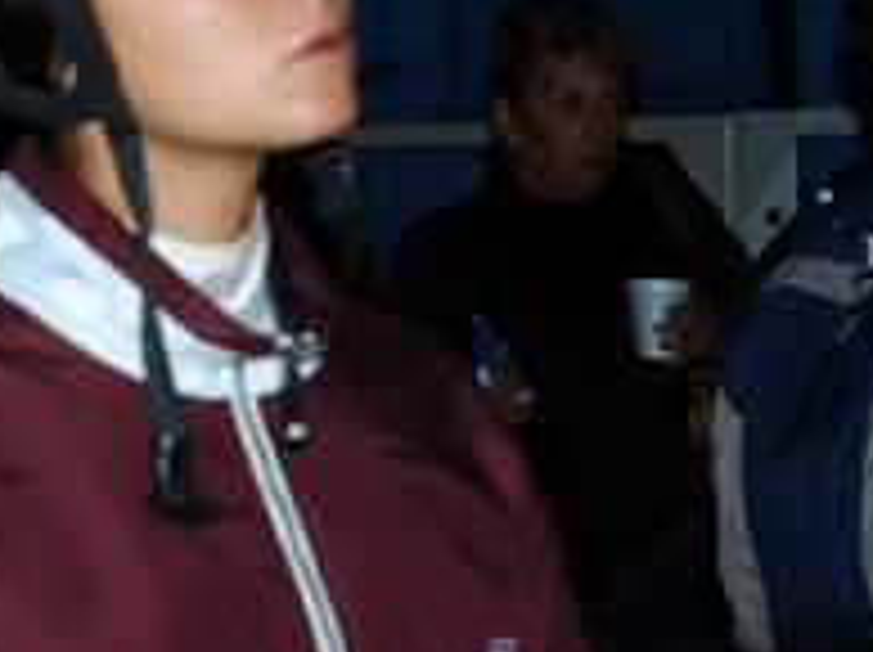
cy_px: 225
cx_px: -32
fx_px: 4196
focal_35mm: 167
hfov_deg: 11.7
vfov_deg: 8.9
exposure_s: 1/125
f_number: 2.8
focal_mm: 35
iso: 250
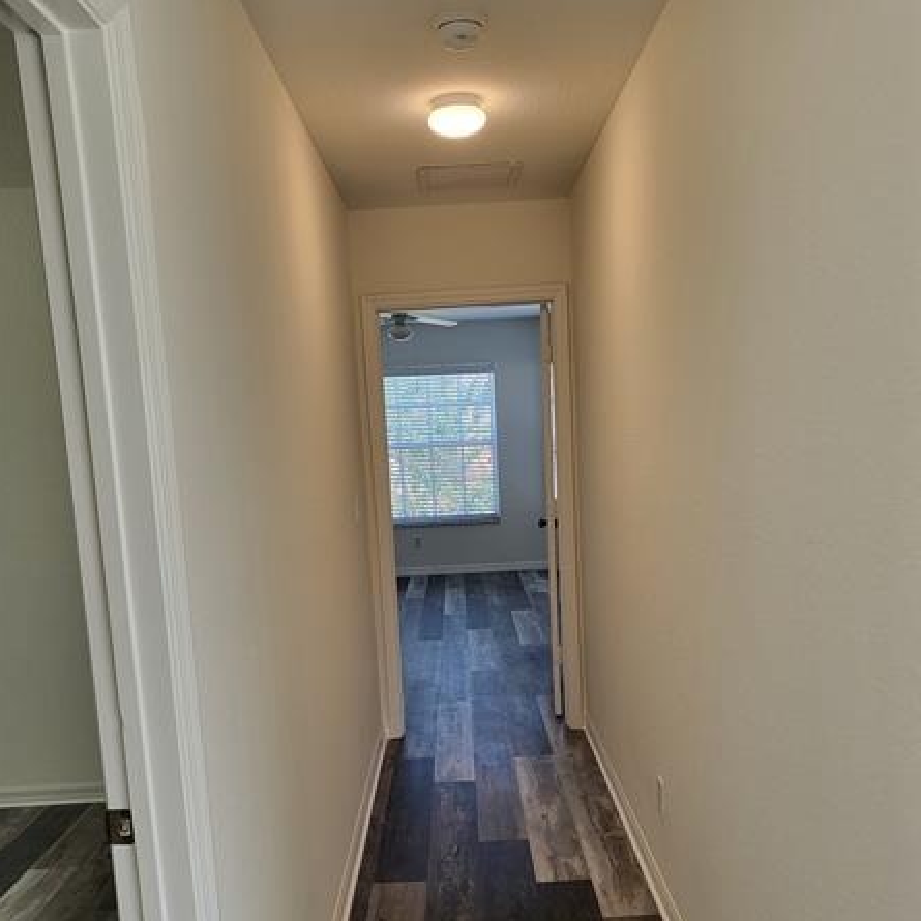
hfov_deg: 52.5
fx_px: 933
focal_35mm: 31
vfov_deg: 51.9
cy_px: 586
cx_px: 459
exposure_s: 1/120
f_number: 1.8
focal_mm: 4.25
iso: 64
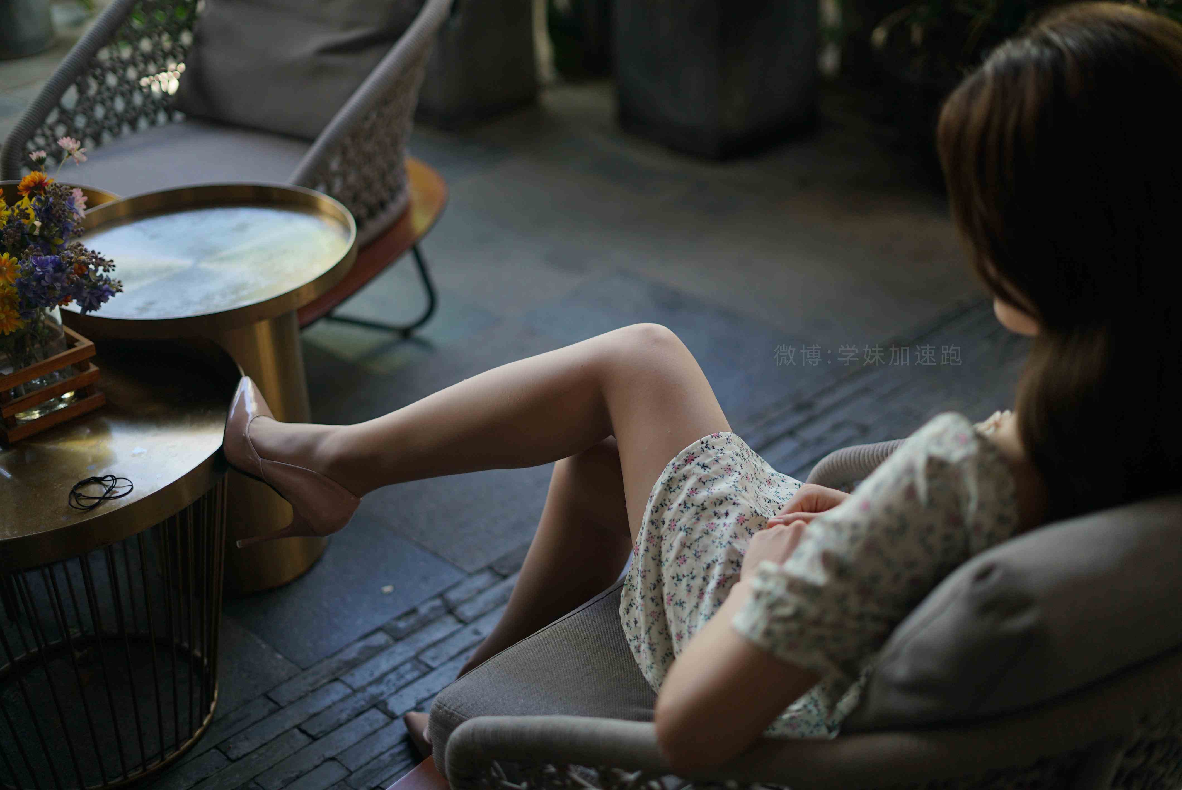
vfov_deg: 27.0
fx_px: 1642
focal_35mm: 50
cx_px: 591
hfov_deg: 39.6
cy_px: 395
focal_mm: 50
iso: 200
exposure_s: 1/500
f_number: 1.8
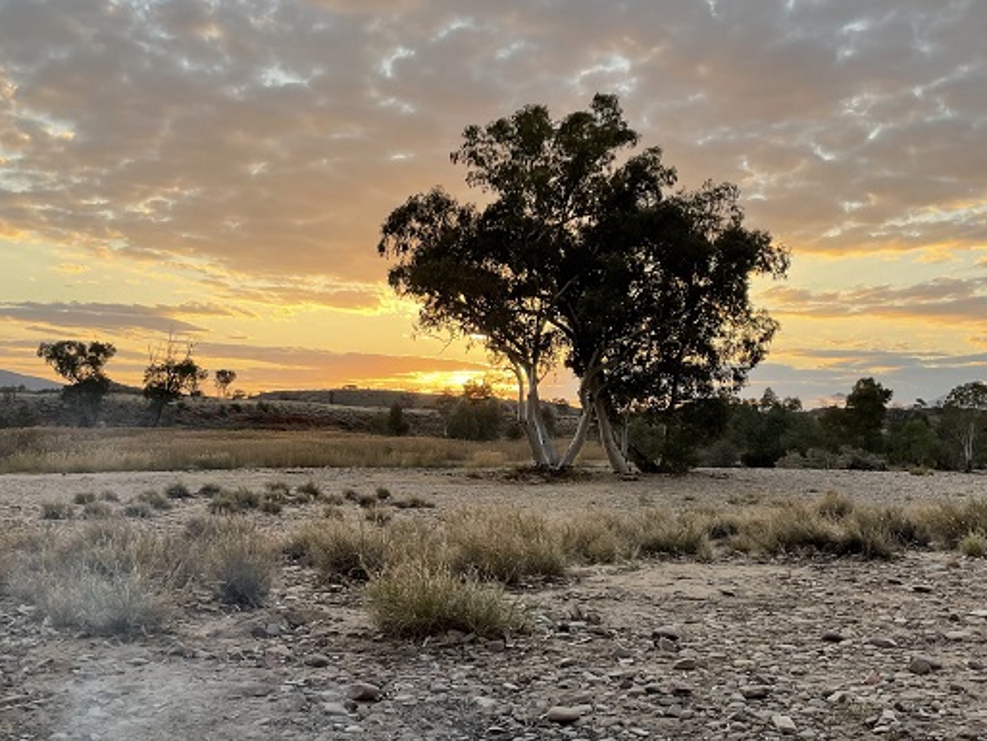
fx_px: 1084
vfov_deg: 37.6
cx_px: 506
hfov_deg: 49.0
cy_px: 433
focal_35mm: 38
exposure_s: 1/368
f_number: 1.6
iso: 32
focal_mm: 4.2
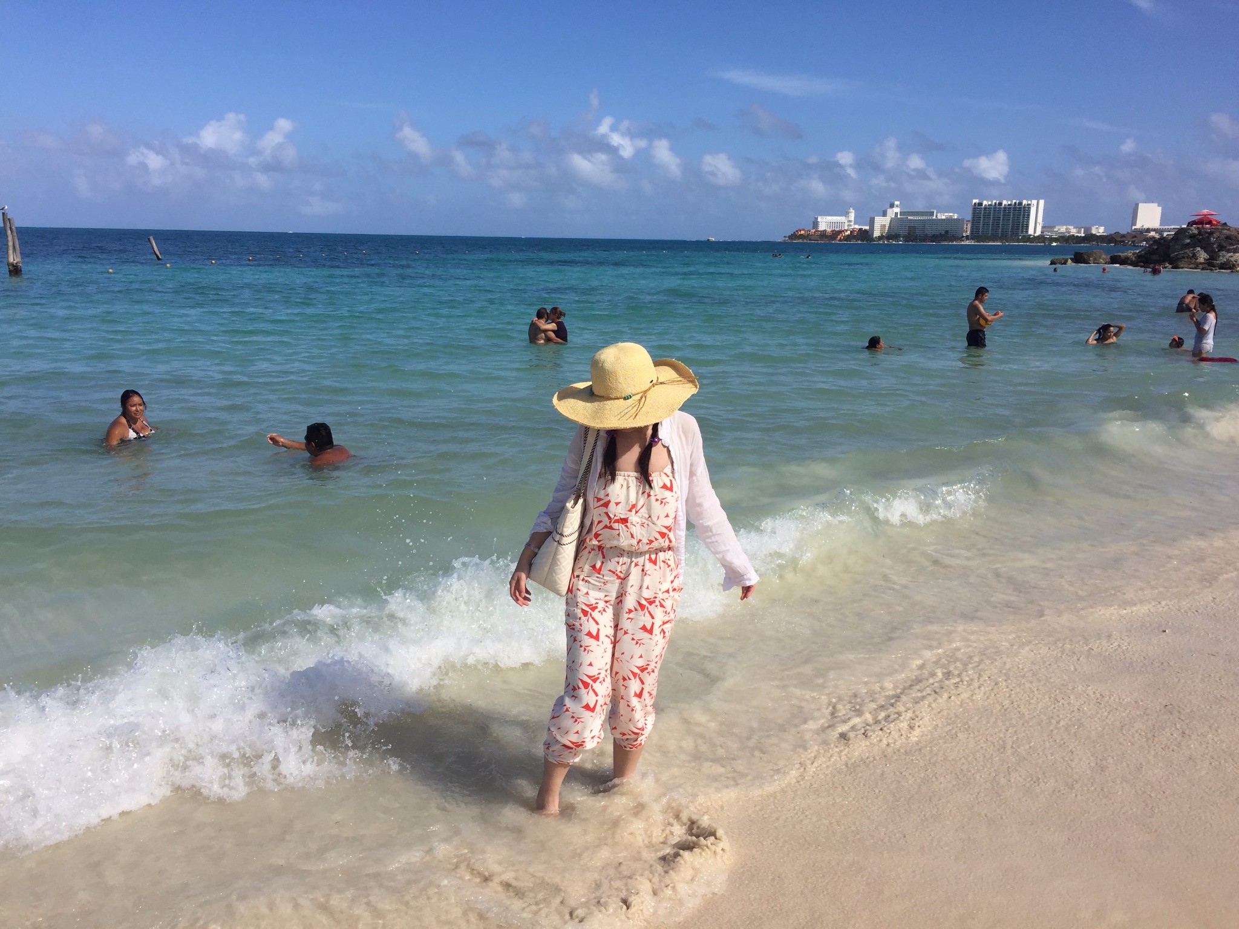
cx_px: 620
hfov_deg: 61.7
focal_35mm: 29
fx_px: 1038
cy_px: 464
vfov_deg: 48.2
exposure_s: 1/3597
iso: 32
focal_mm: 4.15
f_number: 2.2
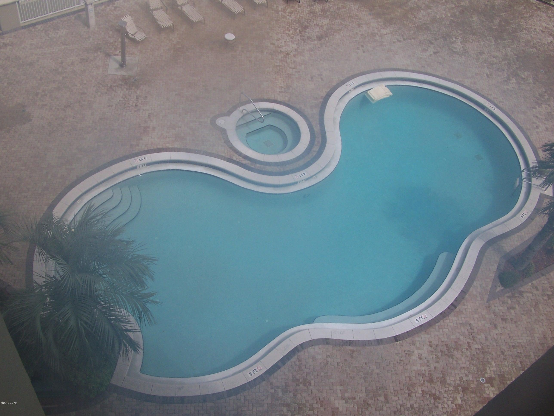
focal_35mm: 38
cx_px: 277
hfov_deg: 49.0
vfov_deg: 37.7
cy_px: 208
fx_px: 608
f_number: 5.6
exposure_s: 1/640
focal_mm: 6.3
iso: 80
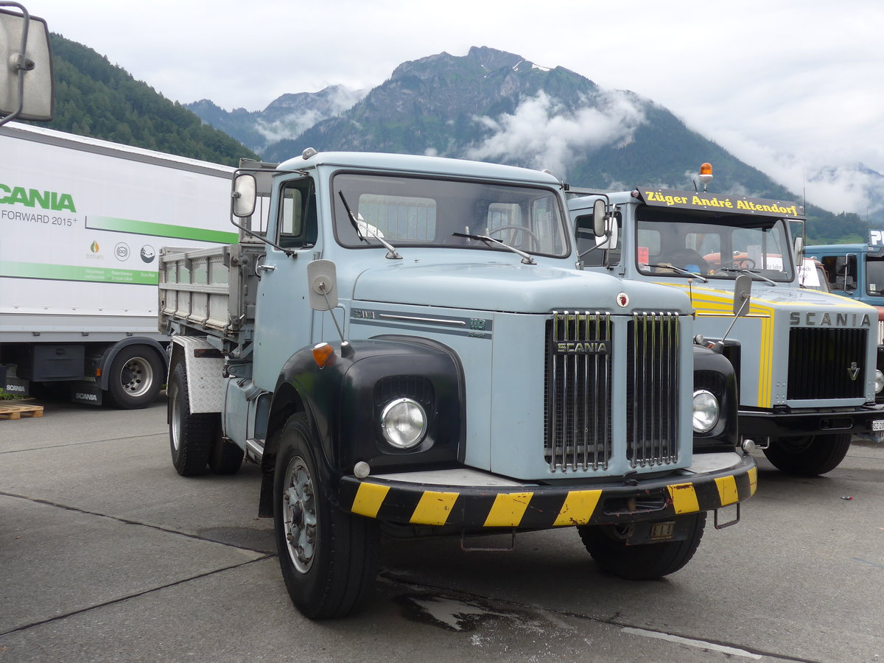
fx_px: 919
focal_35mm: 36
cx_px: 442
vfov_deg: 39.7
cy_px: 332
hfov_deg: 51.4
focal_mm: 7.5
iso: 80
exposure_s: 1/500
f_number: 2.8
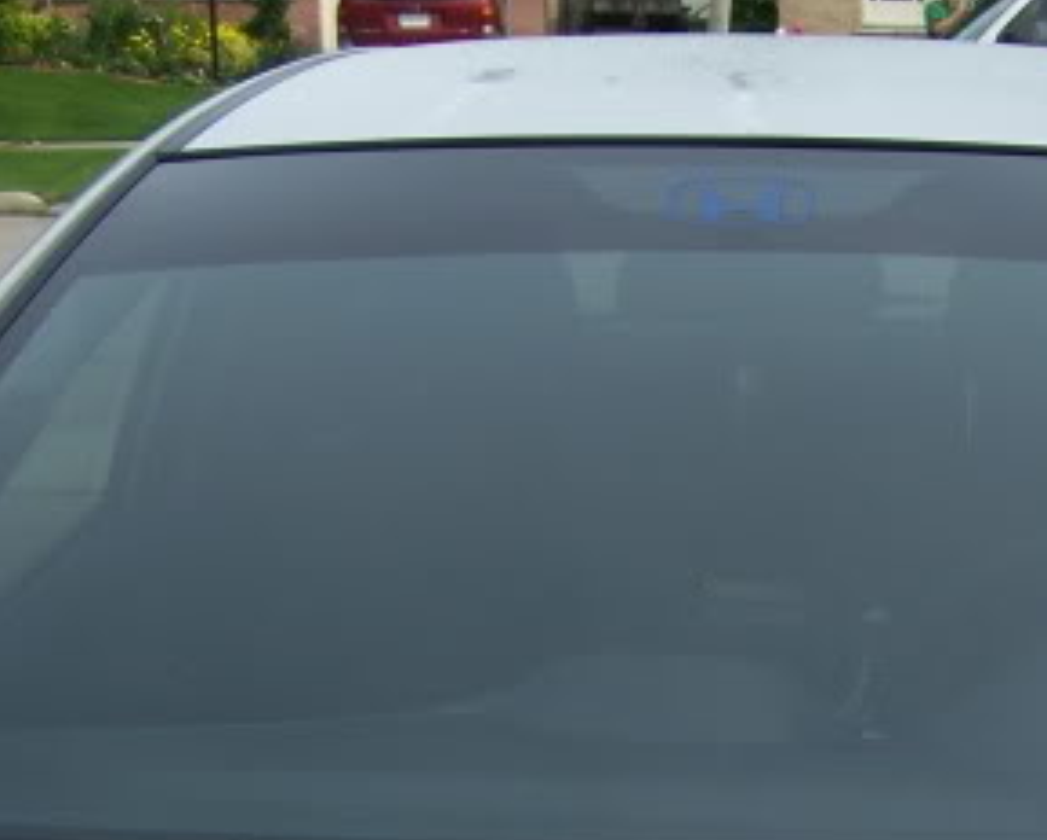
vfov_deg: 18.3
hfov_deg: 23.1
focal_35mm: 82
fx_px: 2544
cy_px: 829
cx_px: 746
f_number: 2.8
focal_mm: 6.3
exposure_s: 1/800
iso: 80
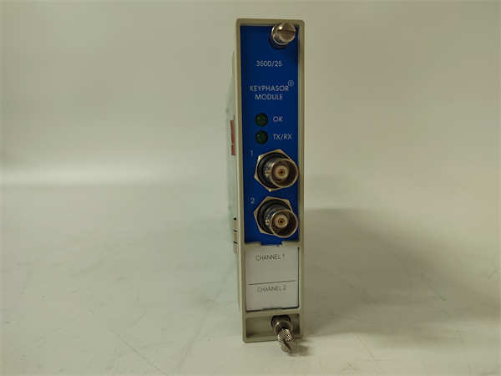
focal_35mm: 23
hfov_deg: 73.9
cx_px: 250
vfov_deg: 58.9
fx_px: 333
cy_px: 188
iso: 1944
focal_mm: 5.52
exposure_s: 1/120
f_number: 1.9
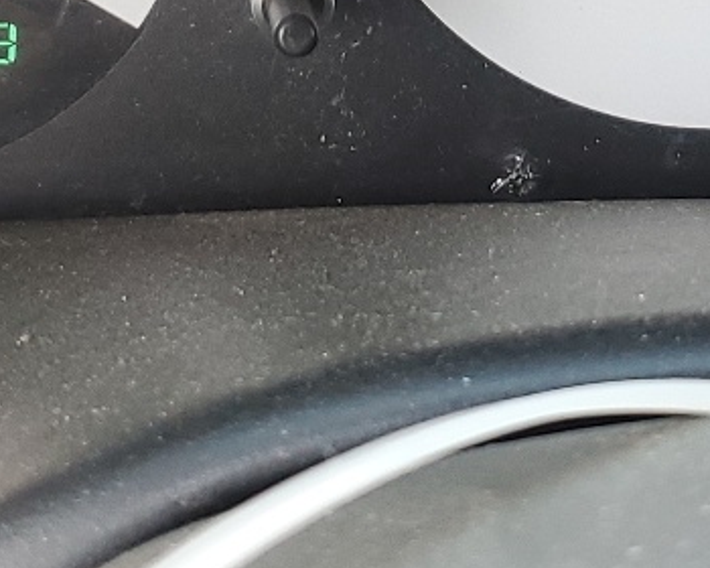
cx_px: 531
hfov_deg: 16.5
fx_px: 2438
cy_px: -217
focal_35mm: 116
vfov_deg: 12.8
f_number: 1.5
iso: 68
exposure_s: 1/120
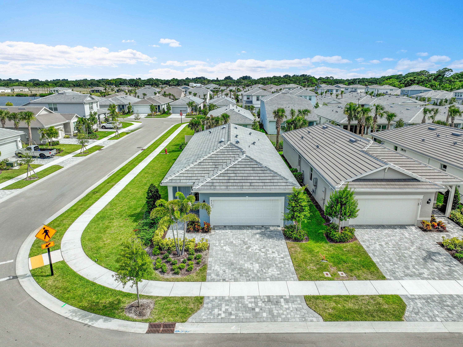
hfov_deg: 71.6
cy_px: 174
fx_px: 321
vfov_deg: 56.8
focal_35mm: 24
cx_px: 232
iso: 100
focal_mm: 12.3
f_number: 2.8
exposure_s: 1/2000
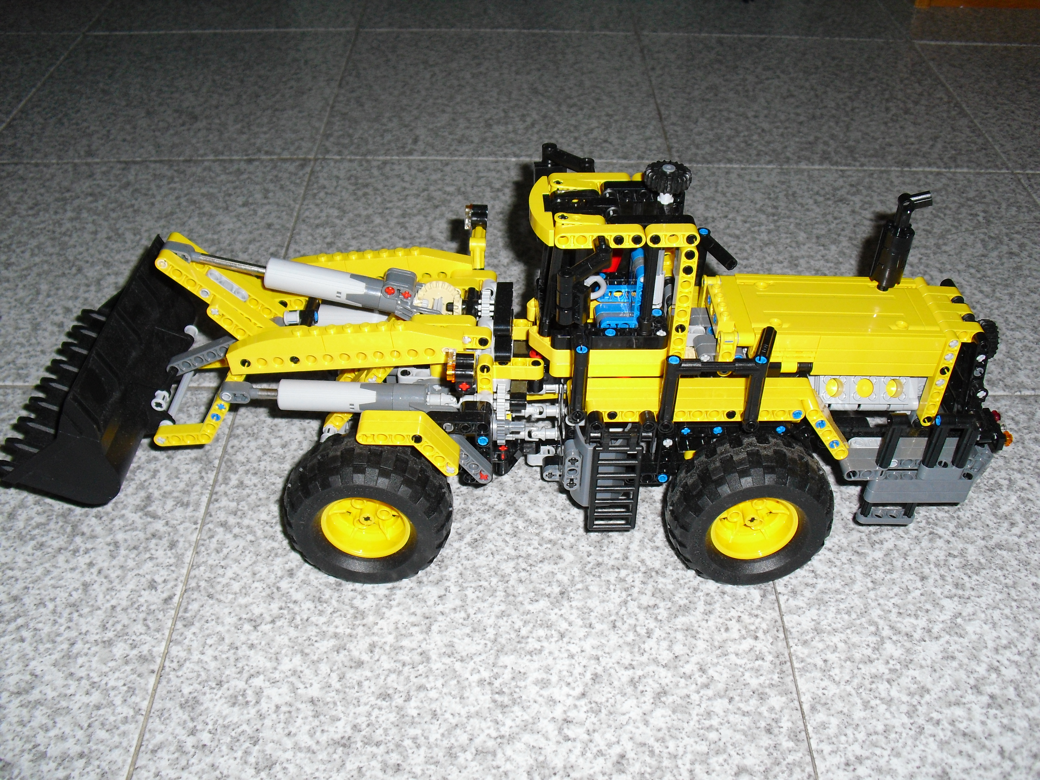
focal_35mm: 36
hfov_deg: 51.4
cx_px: 520
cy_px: 390
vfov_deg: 39.7
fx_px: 1082
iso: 200
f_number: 3.1
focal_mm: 6.3
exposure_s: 1/60
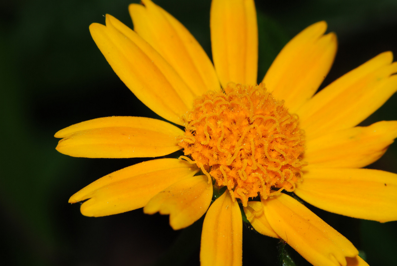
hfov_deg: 7.6
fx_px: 2981
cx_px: 198
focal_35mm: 270
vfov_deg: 5.1
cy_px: 133
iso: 100
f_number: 32
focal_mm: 180
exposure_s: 1/60
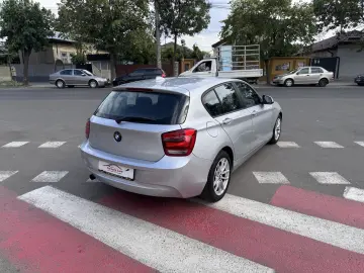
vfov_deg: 56.8
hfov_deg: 71.6
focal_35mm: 24
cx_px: 182
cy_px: 136
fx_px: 252
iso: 80
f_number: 1.78
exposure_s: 1/1818
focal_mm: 6.76
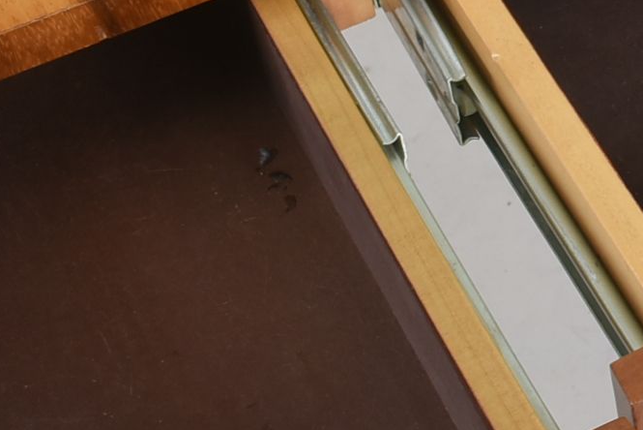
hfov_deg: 12.3
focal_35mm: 155
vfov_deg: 8.6
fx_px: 2774
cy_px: -258
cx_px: 1084
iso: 200
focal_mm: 23
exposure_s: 1/125
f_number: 10
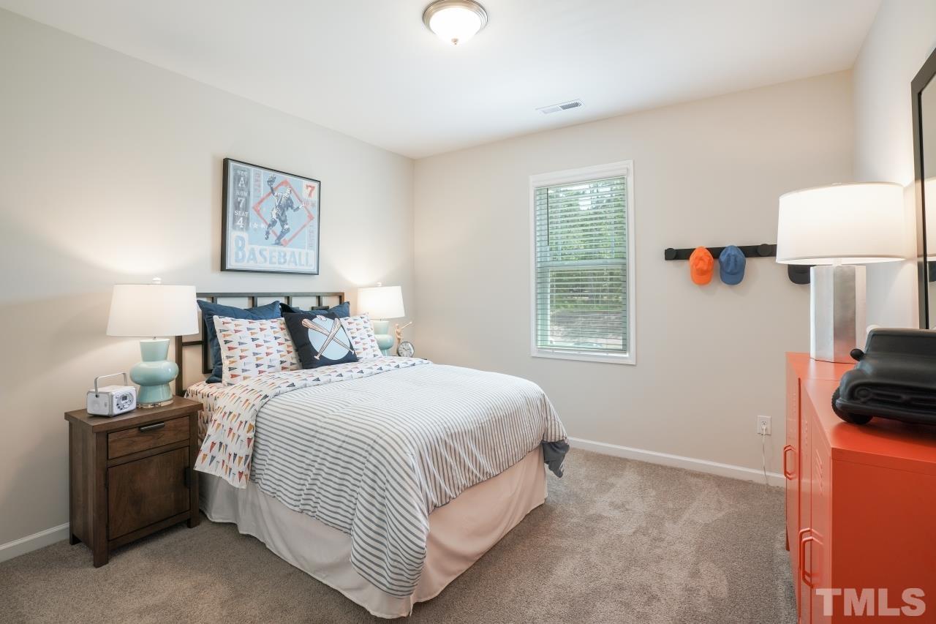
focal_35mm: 16
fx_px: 416
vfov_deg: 73.7
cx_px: 468
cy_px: 312
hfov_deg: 96.7
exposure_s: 1/4
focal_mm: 16
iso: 200
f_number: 10
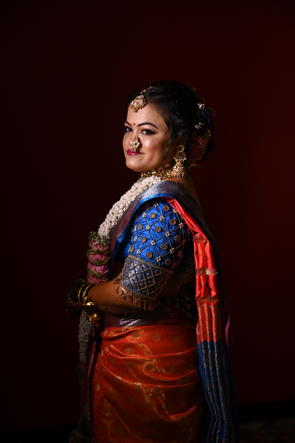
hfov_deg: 29.8
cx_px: 148
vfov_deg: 43.6
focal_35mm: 45
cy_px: 222
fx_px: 554
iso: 800
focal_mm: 45
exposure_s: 1/200
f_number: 2.8
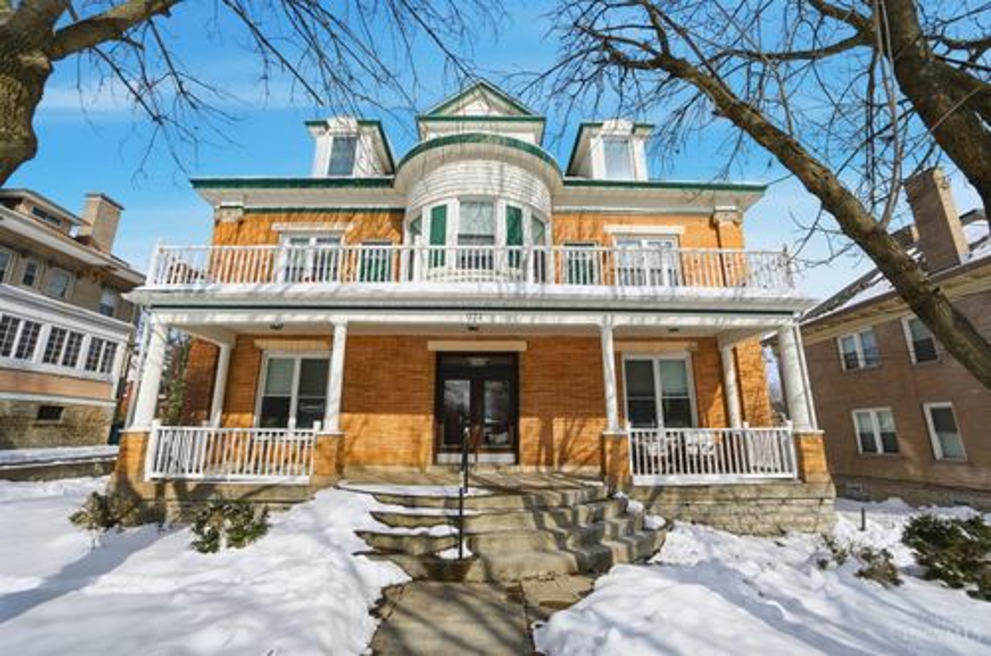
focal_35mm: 15
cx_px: 496
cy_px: 328
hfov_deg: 100.5
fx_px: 412
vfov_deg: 77.1
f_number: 4.5
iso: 100
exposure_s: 1/4000
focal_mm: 10
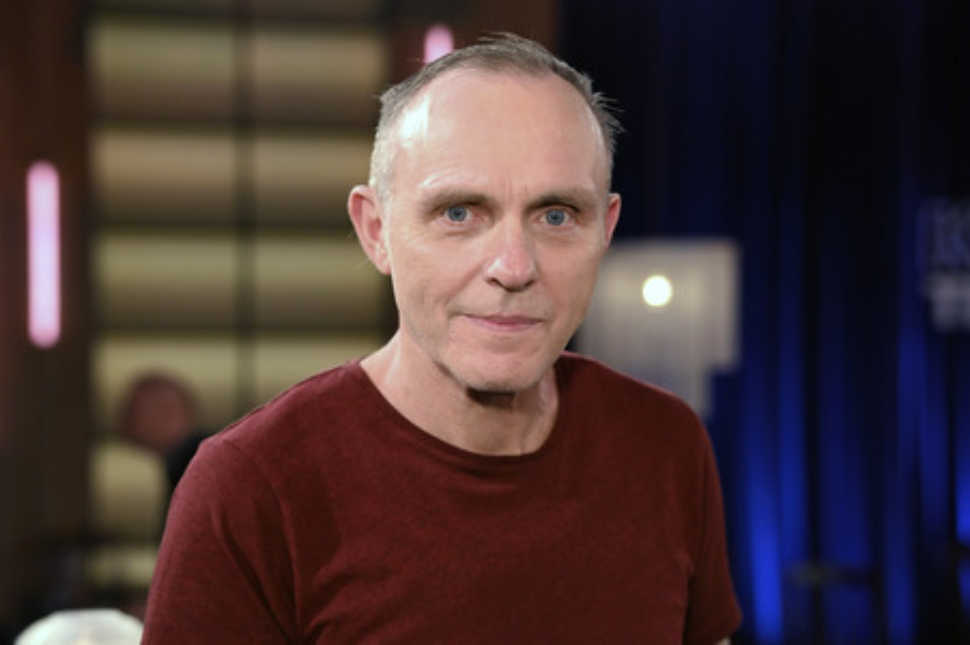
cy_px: 322
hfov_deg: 26.3
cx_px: 485
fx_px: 2073
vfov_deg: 17.7
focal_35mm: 77
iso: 2000
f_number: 3.5
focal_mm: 77
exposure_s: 1/160
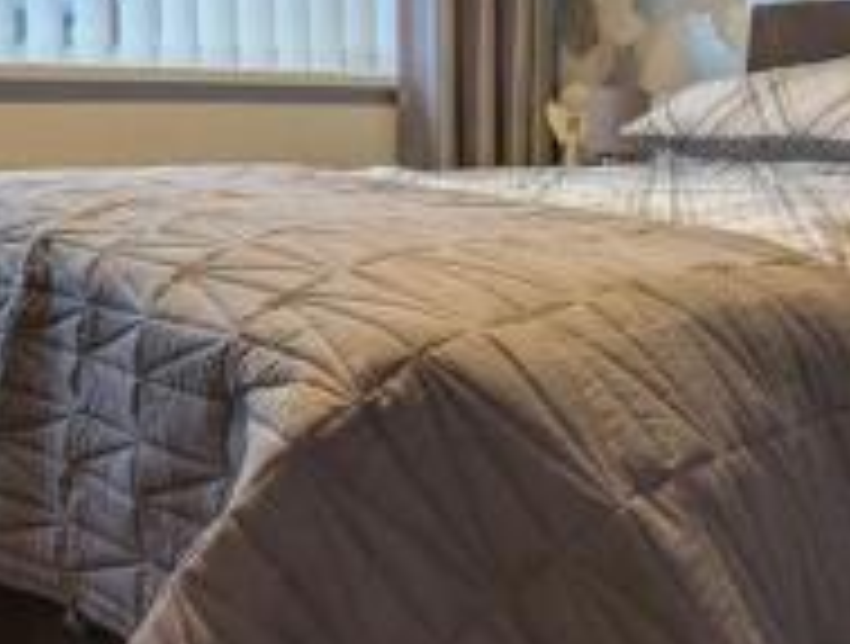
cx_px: 576
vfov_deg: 29.7
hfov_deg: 38.3
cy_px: 236
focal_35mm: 49
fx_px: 1207
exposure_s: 1/50
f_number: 2.2
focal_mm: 2.35
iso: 56
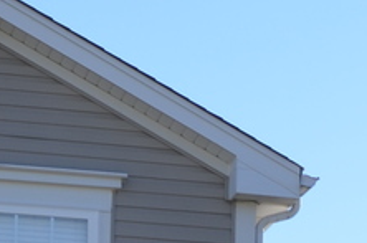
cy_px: 721
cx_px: 454
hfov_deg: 6.7
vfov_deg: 4.3
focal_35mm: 308
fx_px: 3133
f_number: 7.1
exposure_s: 1/250
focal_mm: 28
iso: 100
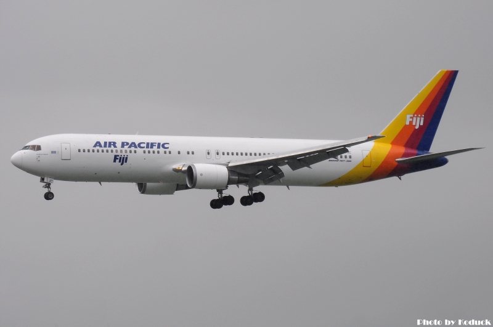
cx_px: 246
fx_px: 5333
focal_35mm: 390
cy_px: 164
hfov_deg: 5.3
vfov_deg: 3.5
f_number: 5
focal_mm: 260
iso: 200
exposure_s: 1/800
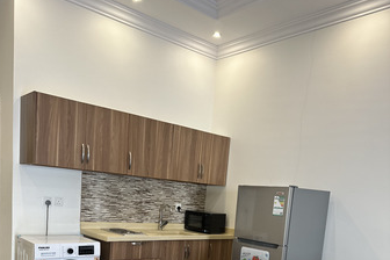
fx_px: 368
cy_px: 240
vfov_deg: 36.2
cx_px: 192
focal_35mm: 34
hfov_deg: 55.8
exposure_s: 1/60
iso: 160
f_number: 1.78
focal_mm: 6.86
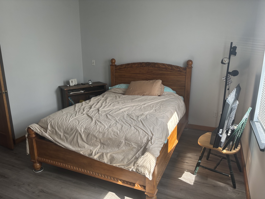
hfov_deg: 67.3
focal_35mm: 26
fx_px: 199
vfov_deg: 53.1
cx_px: 132
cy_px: 100
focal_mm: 5.96
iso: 80
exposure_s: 1/121
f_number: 1.6
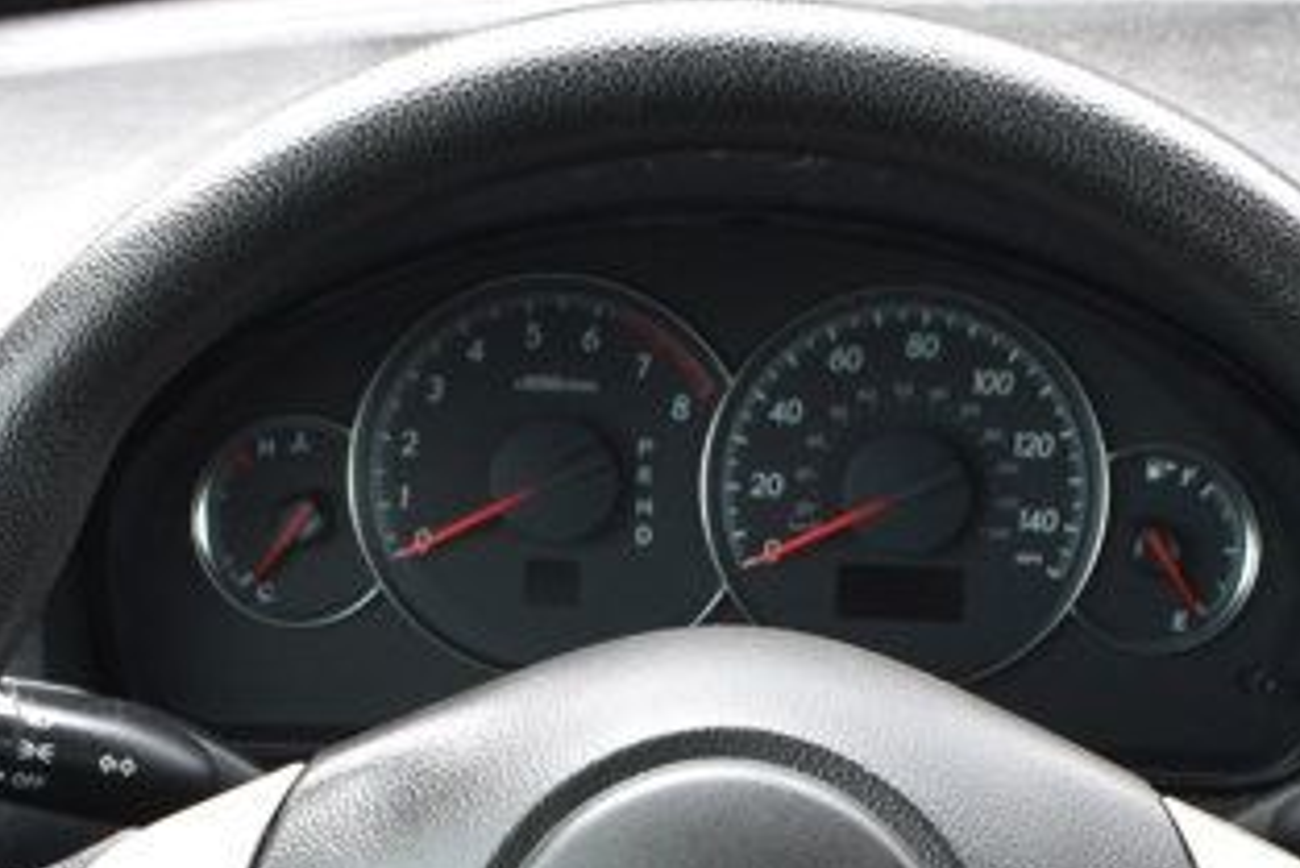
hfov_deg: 20.8
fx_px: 3540
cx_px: 785
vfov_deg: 13.3
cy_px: 1246
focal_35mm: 98
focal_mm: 20
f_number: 7.1
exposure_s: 1/40
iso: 400
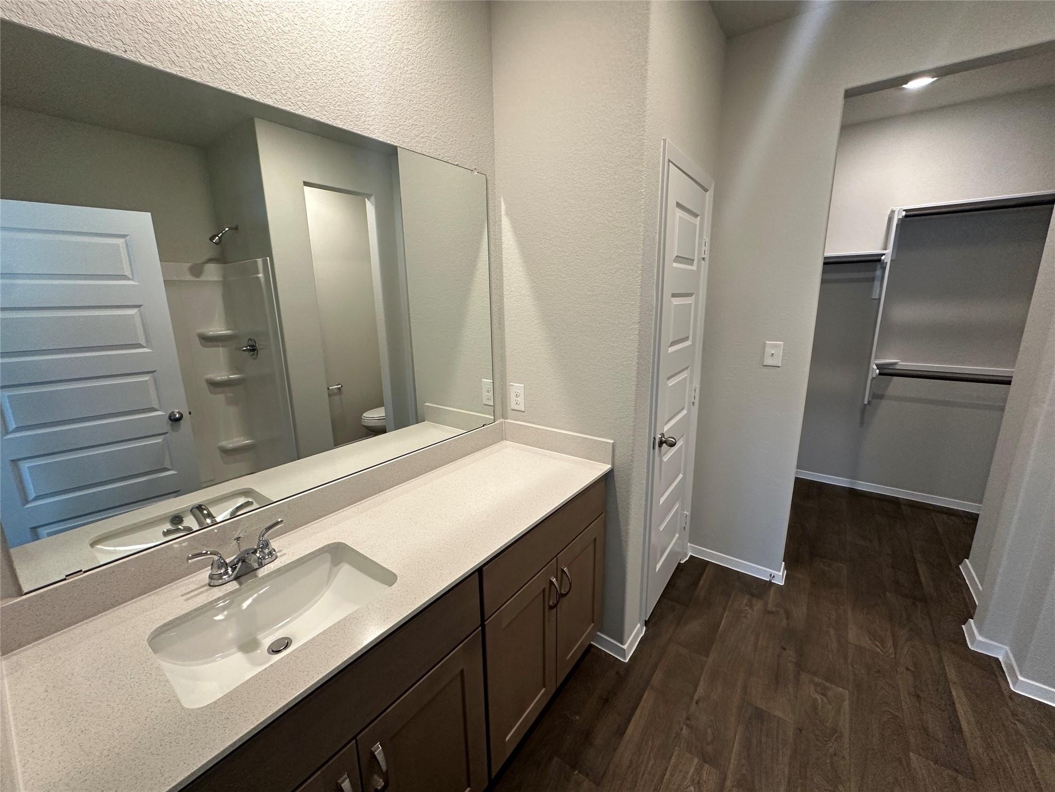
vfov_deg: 85.7
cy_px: 396
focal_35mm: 14
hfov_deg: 102.1
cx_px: 528
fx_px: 427
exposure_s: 1/120
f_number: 2.2
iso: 250
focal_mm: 2.22
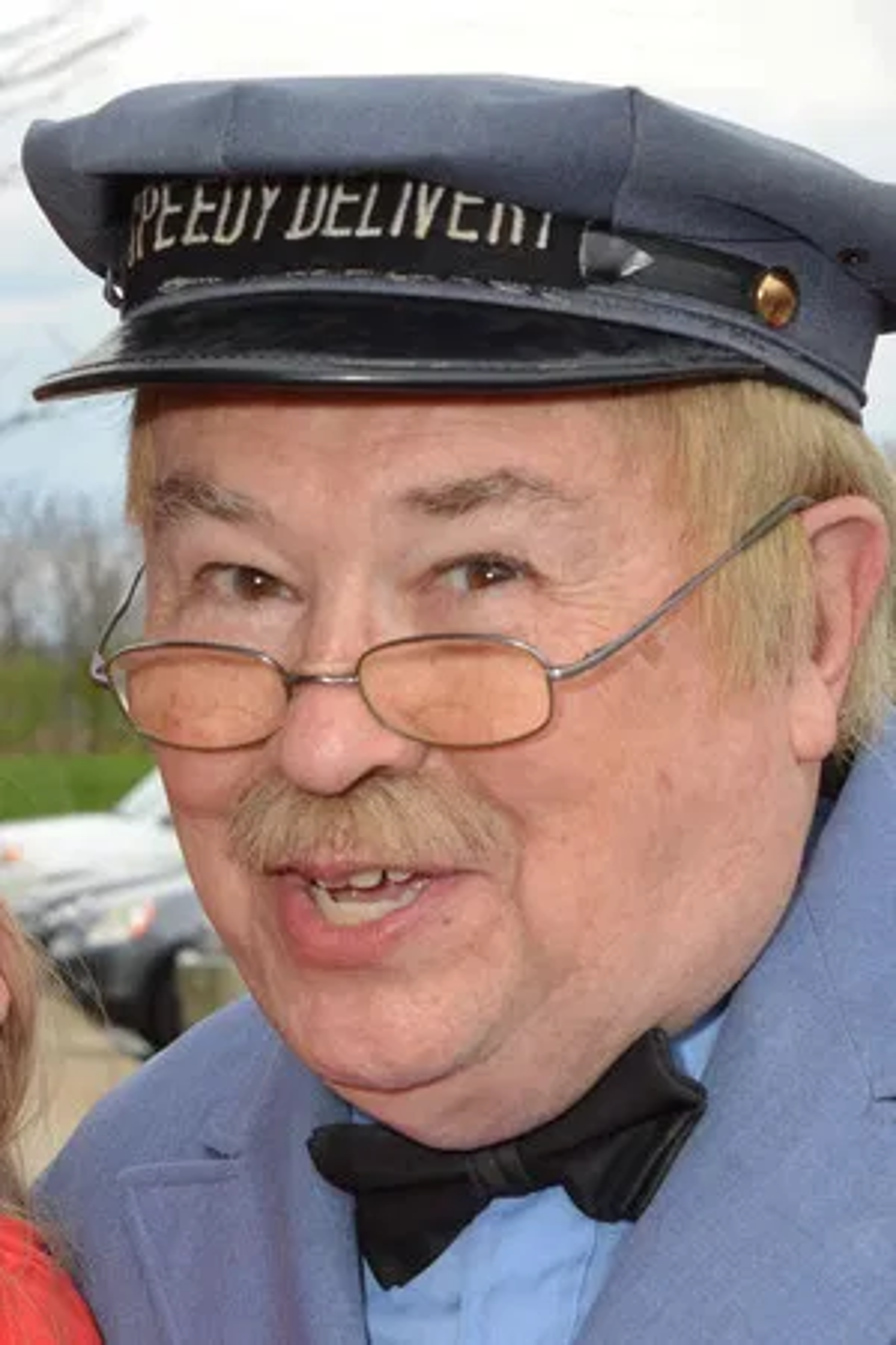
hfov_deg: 29.9
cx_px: 448
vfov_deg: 43.6
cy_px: 672
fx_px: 1680
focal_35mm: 45
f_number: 11
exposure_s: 1/250
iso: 400
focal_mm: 45
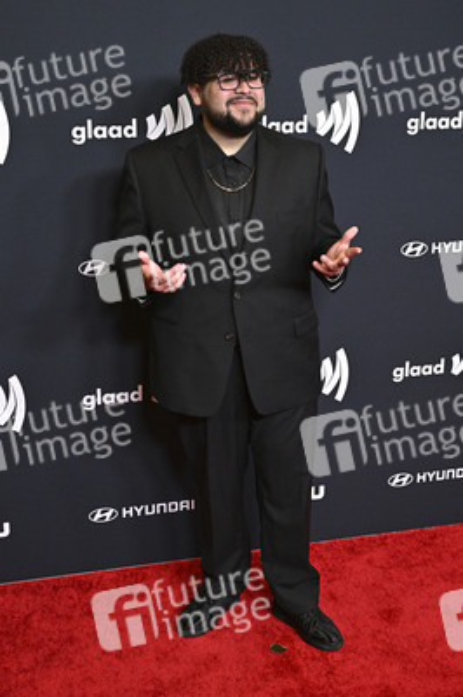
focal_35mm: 49
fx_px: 947
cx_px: 232
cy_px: 348
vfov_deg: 40.4
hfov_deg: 27.5
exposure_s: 1/250
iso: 4000
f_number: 5.6
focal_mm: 49
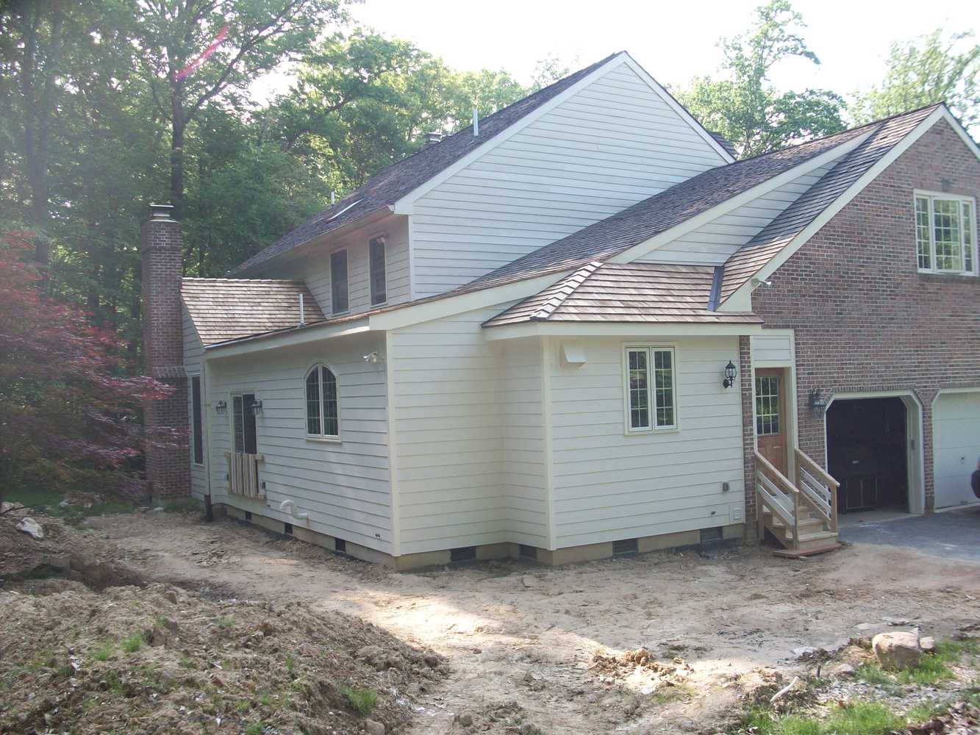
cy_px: 368
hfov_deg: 54.0
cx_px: 490
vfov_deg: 41.8
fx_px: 963
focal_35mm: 34
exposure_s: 1/165
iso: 64
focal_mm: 5.7
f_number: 2.8
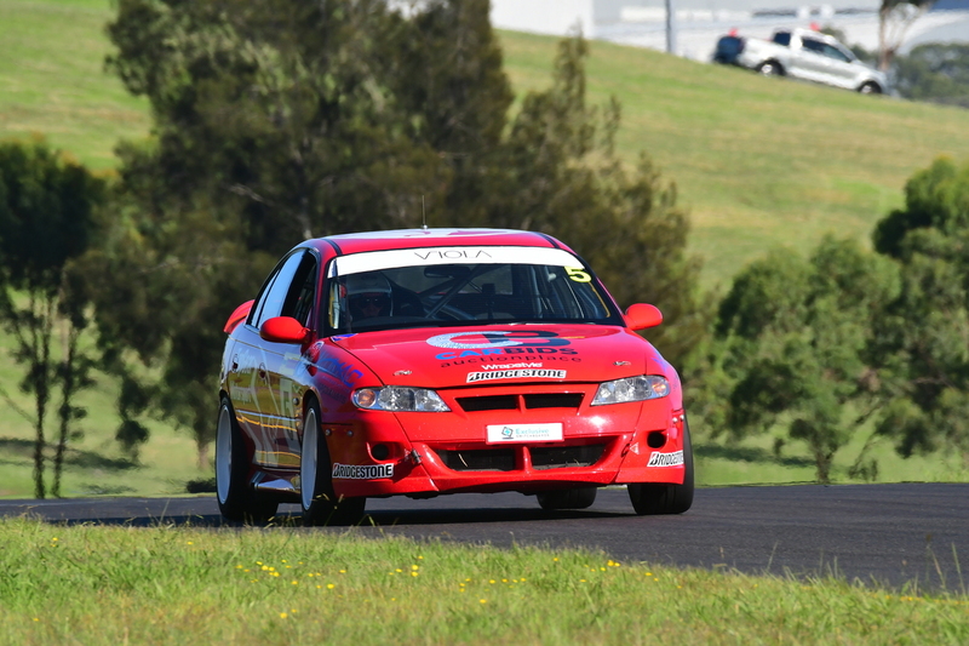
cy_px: 323
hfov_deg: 2.8
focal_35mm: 750
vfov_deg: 1.8
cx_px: 484
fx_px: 20182
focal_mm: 500
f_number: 11
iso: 500
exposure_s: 1/640
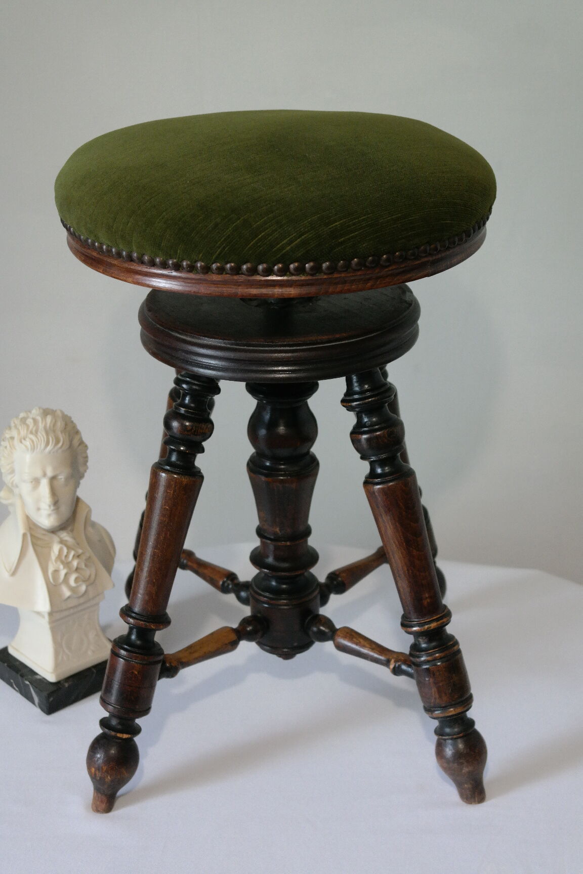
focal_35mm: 53
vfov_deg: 37.5
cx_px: 292
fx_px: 1287
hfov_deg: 25.5
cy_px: 437
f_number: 4.5
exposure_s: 1/60
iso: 1600
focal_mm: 35
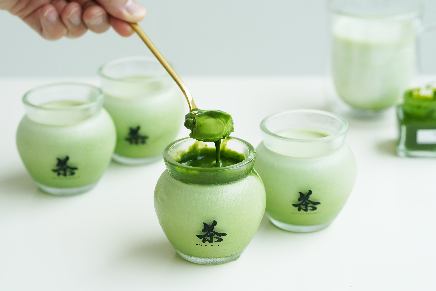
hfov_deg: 21.5
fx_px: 1151
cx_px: 213
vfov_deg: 14.4
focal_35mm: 95
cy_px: 142
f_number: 4.5
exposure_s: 1/100
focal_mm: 85
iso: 320
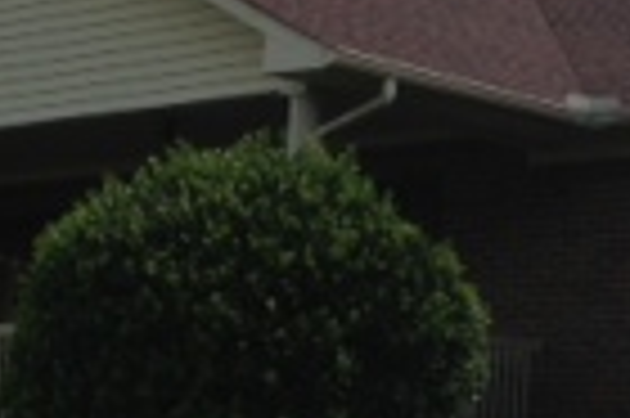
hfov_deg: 12.1
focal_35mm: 167
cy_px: 216
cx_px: 738
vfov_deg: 8.2
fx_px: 2919
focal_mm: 4.28
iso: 50
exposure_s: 1/2513
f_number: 2.4
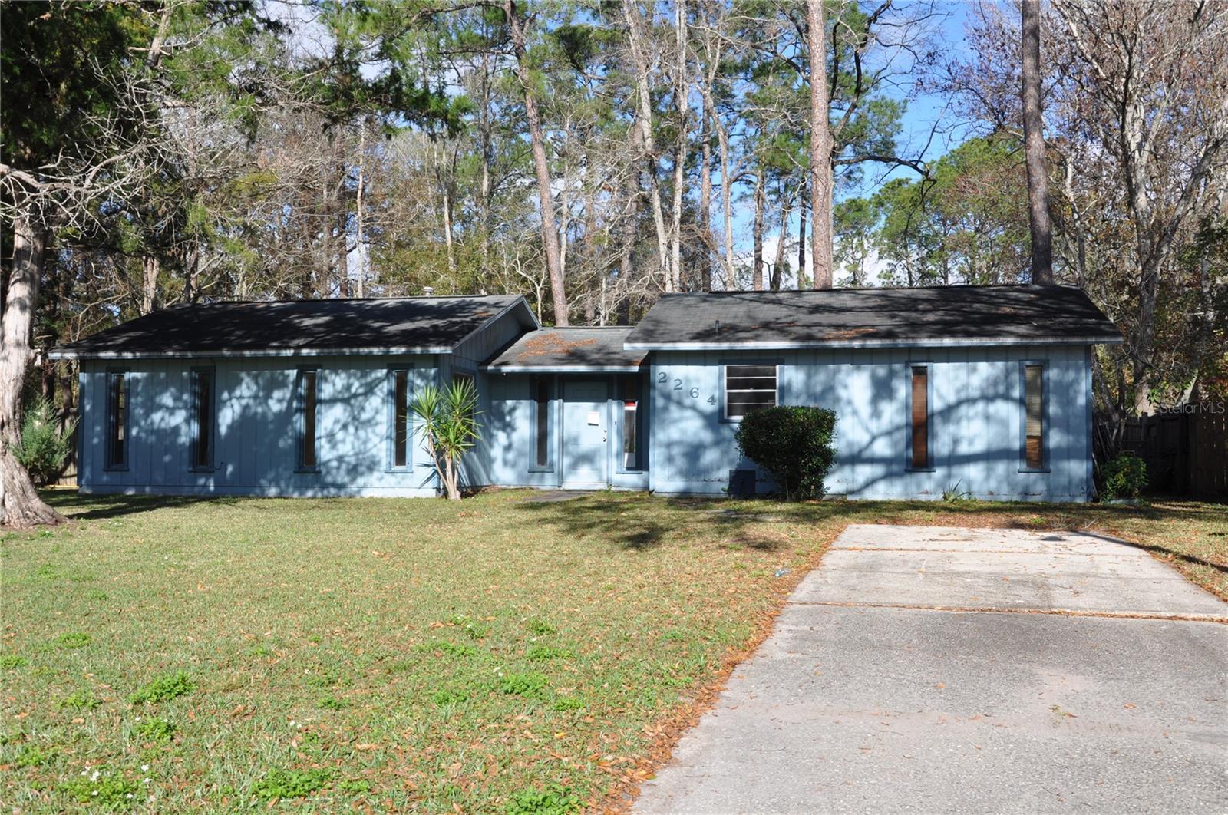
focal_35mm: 36
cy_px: 408
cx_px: 614
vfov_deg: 36.8
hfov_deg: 53.2
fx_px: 1226
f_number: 9
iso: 200
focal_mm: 24
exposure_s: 1/320
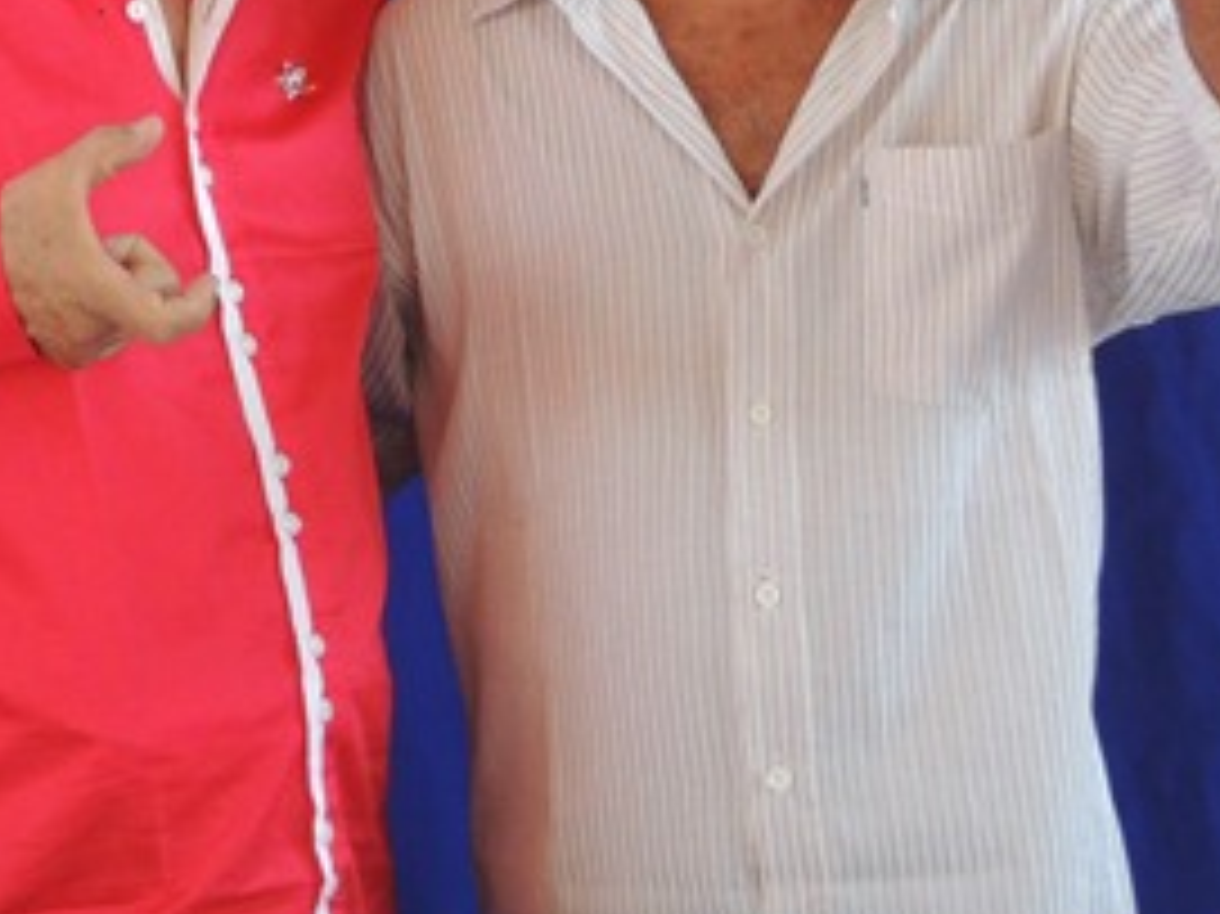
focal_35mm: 139
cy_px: -333
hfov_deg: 13.7
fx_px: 4897
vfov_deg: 10.4
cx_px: -297
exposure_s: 1/50
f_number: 3.5
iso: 250
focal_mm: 8.3
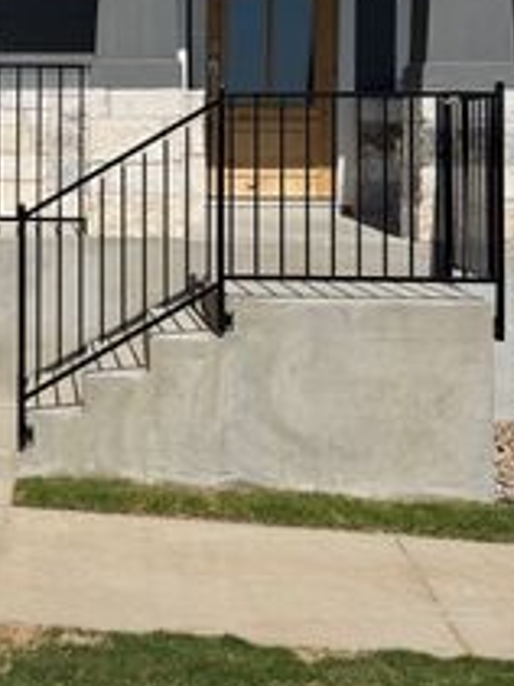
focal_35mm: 76
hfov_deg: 18.7
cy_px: 151
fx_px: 1506
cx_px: -29
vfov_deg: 25.3
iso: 80
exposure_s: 1/14286
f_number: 1.78
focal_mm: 6.76
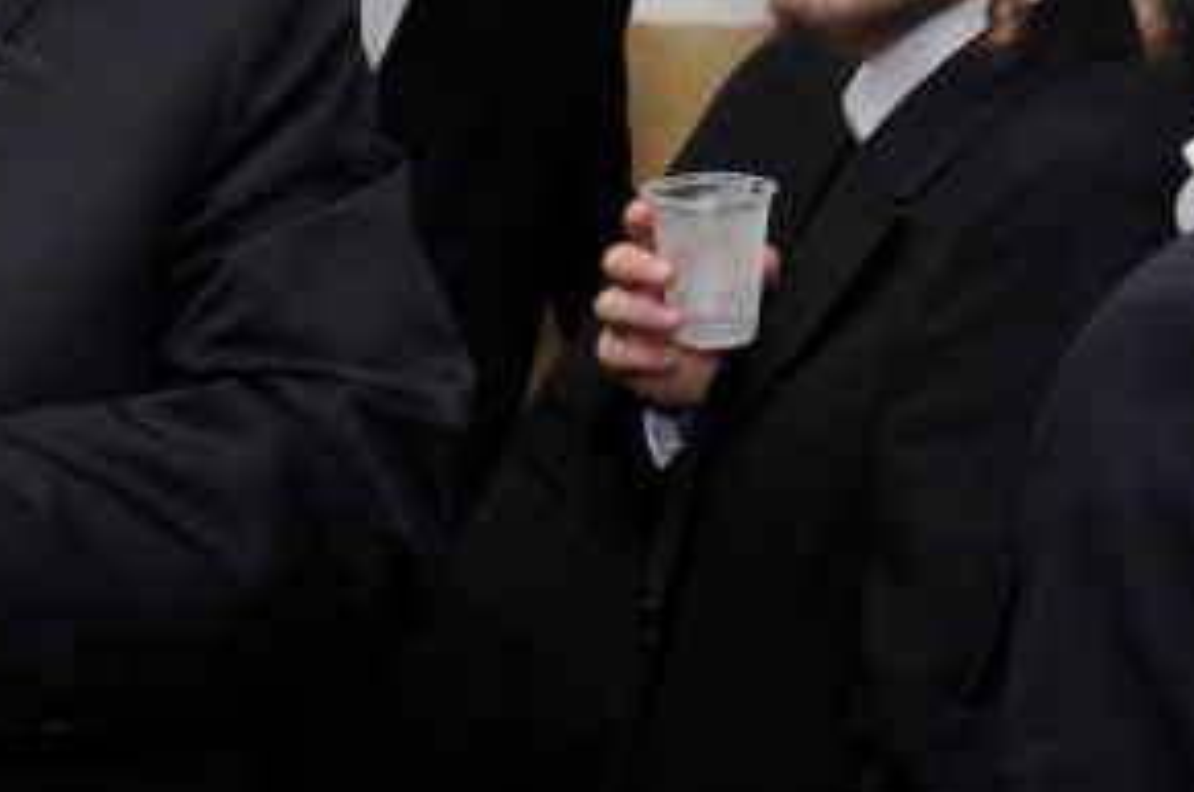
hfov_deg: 13.2
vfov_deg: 9.2
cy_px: -21
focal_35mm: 148
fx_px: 4901
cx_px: -517
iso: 500
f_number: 5.6
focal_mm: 28
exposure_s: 1/60
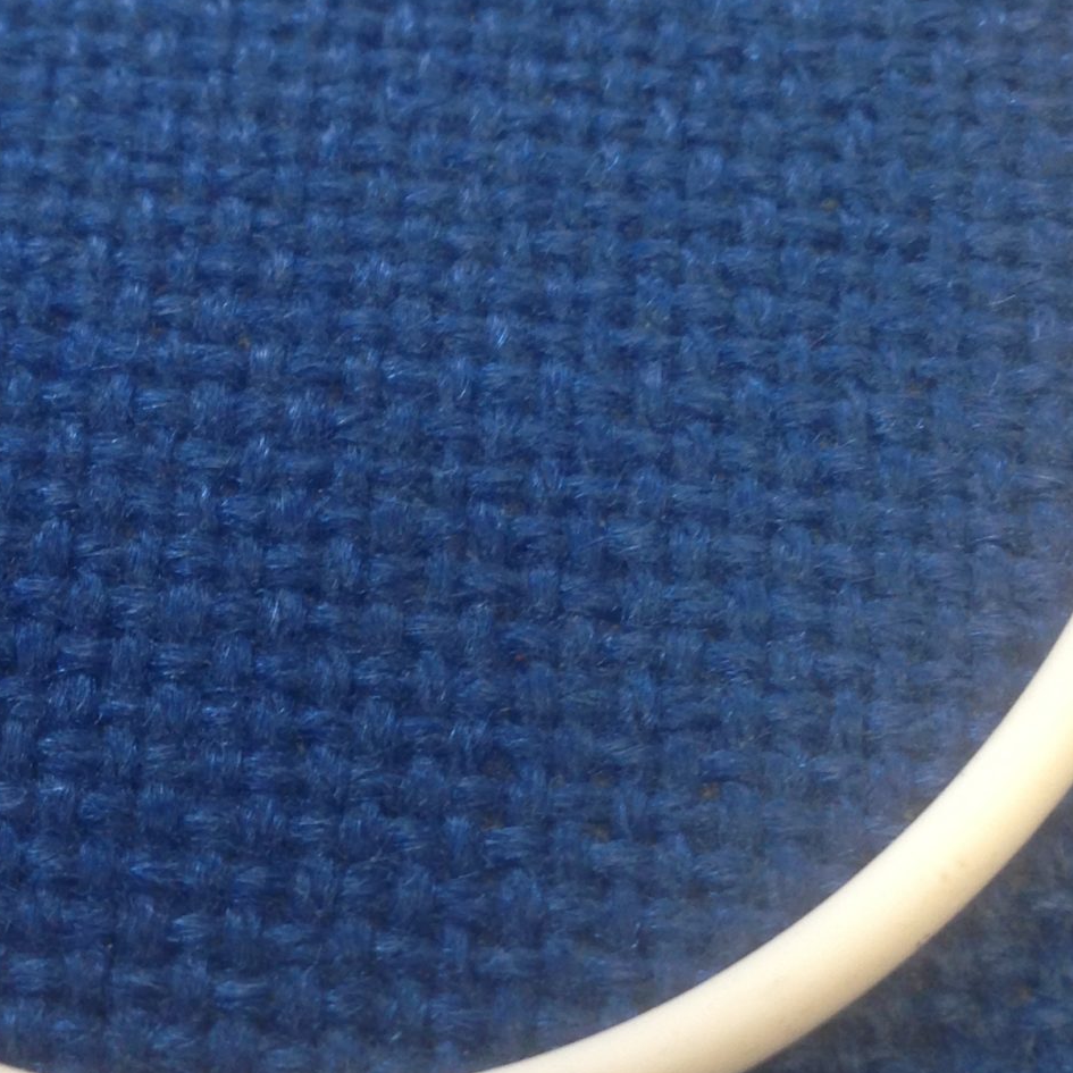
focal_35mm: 79
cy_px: 279
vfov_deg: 21.7
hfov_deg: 21.8
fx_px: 2770
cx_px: 347
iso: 80
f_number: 2.4
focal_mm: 4.12
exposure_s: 1/20
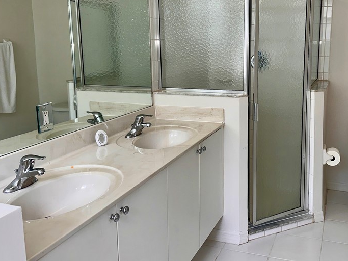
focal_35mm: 36
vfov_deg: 39.4
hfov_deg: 50.7
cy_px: 98
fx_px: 362
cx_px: 222
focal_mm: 6.86
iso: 64
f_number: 1.78
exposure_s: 1/313
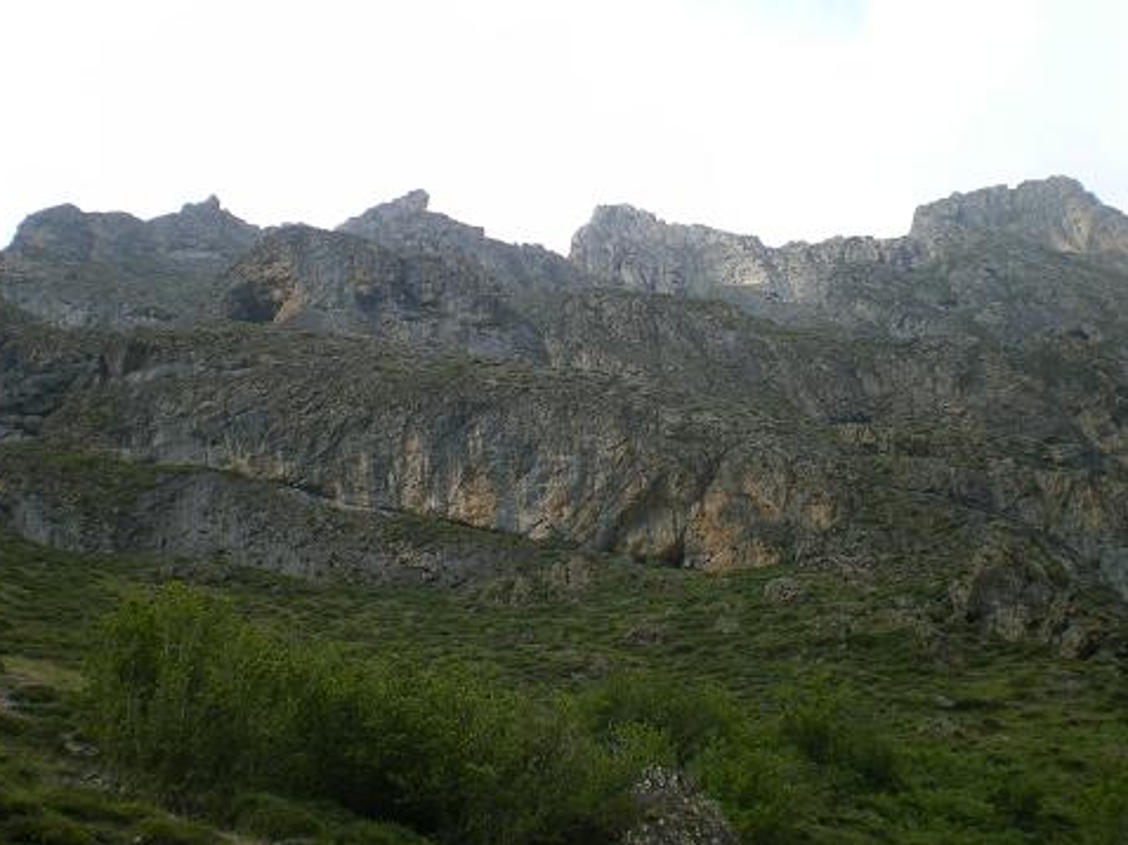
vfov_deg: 34.3
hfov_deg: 44.8
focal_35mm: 42
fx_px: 1368
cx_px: 552
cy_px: 430
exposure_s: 1/125
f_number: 4.6
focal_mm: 6.3
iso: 64
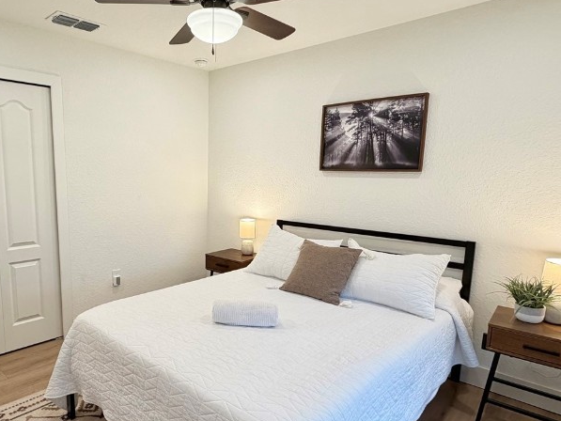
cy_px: 229
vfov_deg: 56.7
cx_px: 215
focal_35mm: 24
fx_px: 389
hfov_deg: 70.6
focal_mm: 2.22
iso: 200
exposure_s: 1/60
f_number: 2.2
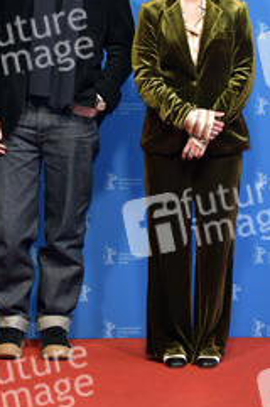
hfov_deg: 8.6
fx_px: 1782
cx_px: 56
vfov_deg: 13.0
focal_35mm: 158
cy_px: 133
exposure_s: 1/160
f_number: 5.6
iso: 2000
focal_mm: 95
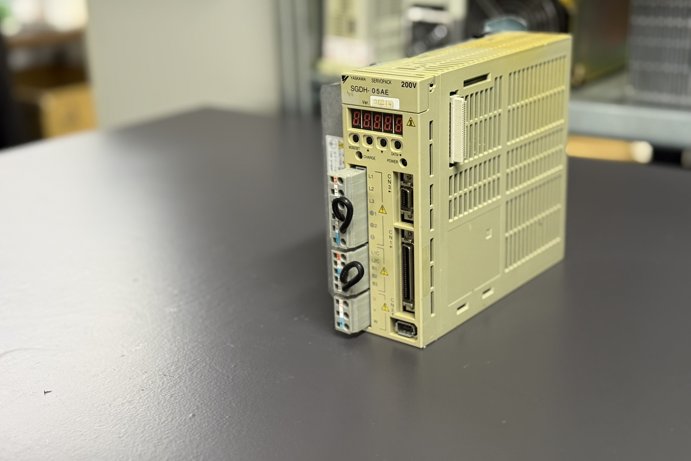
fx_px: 960
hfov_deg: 39.6
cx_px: 345
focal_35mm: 50
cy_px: 205
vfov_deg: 27.0
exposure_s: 1/50
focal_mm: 6.76
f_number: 1.78
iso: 200
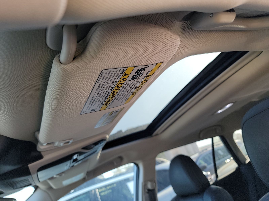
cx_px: 134
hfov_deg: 71.6
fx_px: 187
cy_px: 100
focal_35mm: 24
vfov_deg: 56.8
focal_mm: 6.7
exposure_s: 1/119
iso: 65
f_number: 1.8
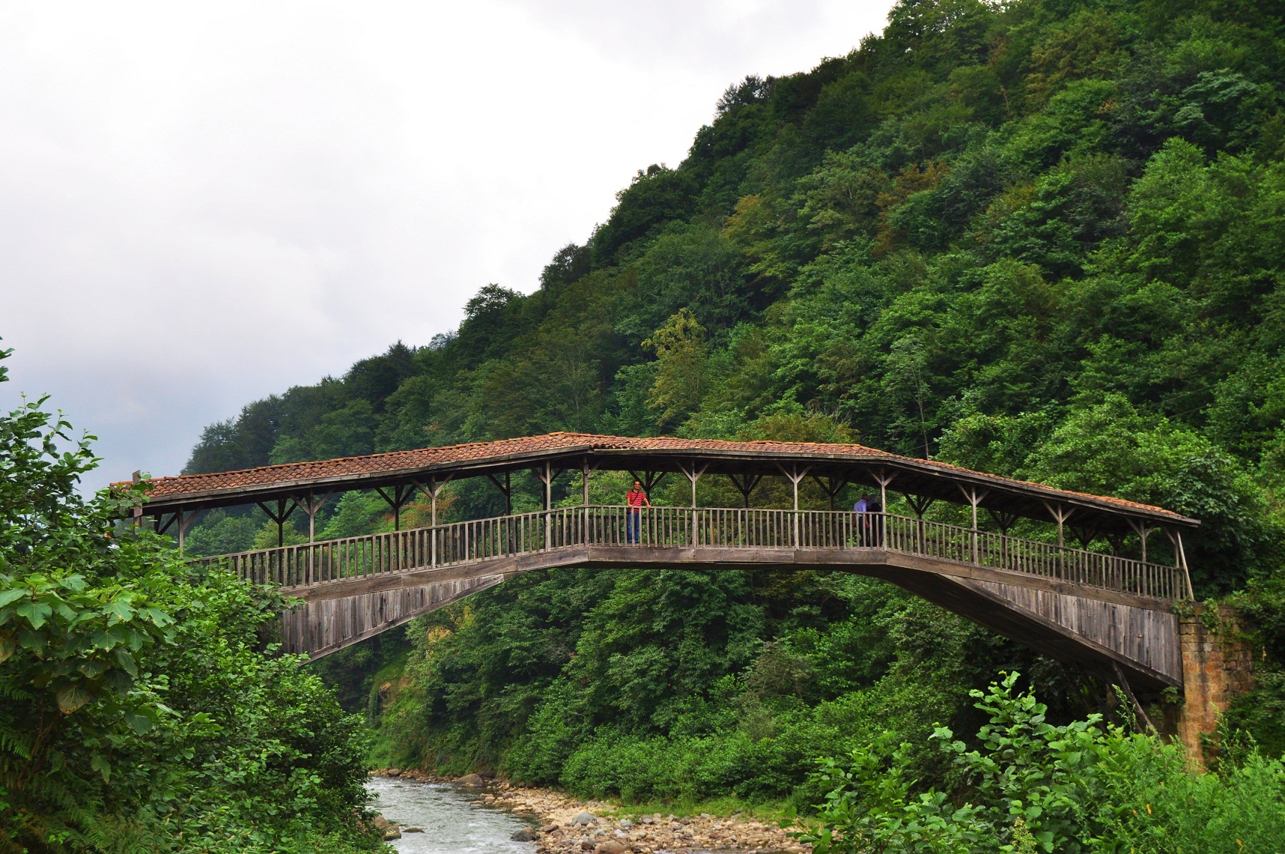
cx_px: 642
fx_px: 1818
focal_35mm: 51
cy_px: 427
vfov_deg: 26.4
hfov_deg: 38.9
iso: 200
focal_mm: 34
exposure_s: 1/200
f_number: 6.3
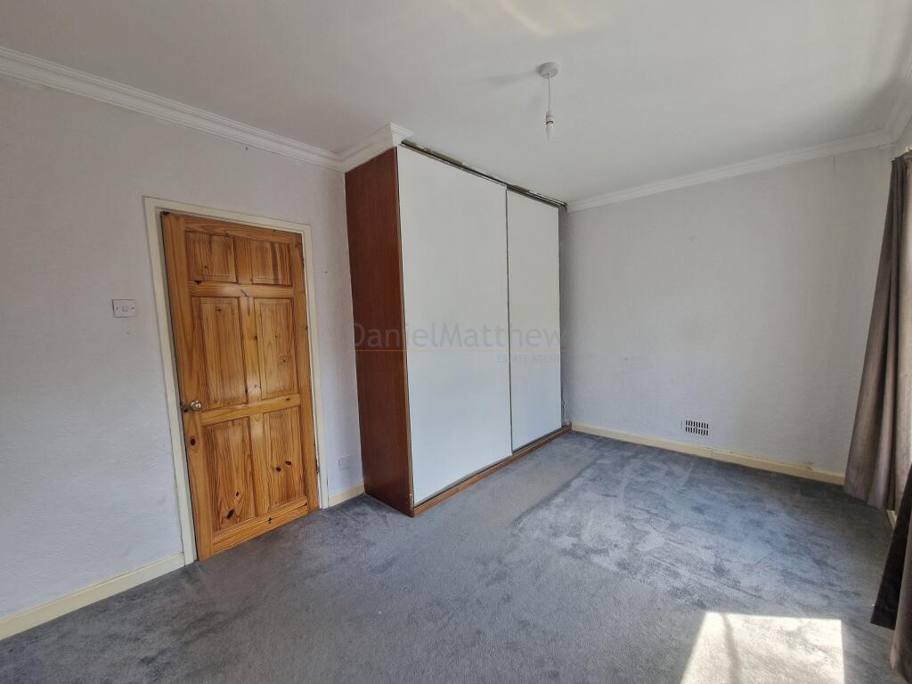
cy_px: 342
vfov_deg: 89.9
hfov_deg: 106.2
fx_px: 343
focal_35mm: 13
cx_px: 456
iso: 64
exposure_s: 1/100
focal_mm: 2.2
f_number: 2.2
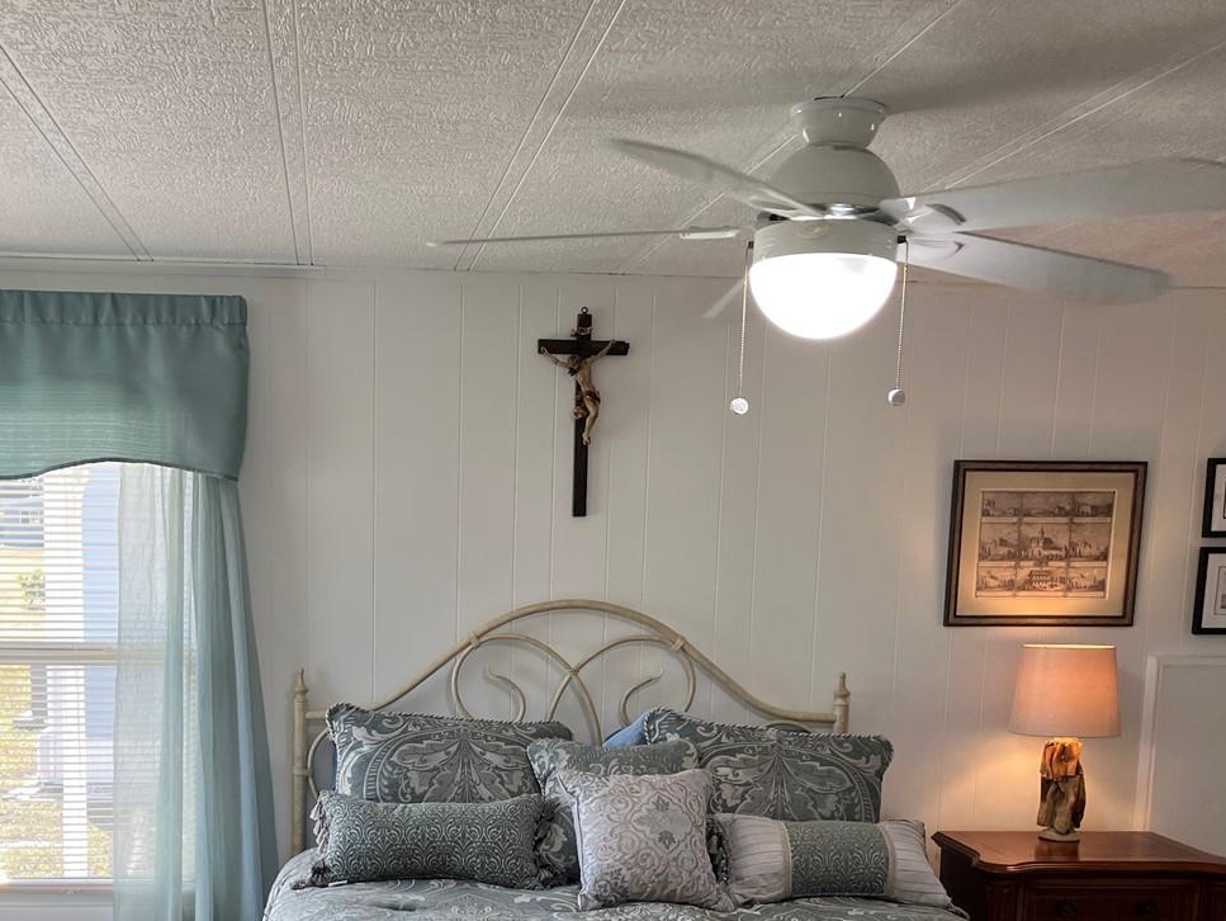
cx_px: 427
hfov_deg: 43.3
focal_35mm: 43
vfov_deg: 32.6
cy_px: 752
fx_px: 1524
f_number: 1.6
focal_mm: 5.1
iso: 50
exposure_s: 1/120
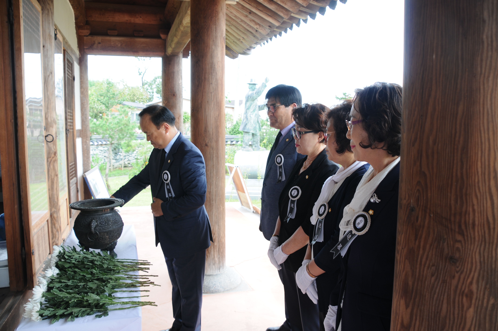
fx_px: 373
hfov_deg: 67.4
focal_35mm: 27
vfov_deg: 47.8
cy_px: 166
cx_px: 249
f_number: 4.5
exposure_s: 1/80
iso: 200
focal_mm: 18
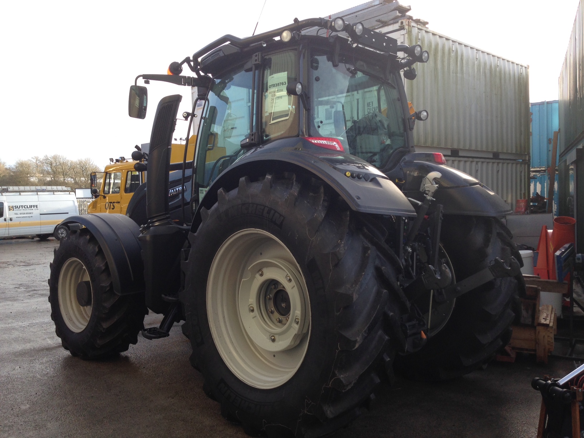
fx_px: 557
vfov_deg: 42.9
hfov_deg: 55.4
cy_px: 219
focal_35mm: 33
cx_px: 292
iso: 50
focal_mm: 4.12
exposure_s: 1/288
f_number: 2.4
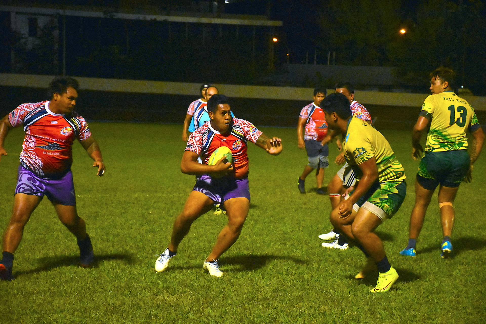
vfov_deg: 11.4
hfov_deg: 17.1
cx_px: 243
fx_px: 1620
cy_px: 162
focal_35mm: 120
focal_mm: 80
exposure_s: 1/500
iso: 6400
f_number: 5.3
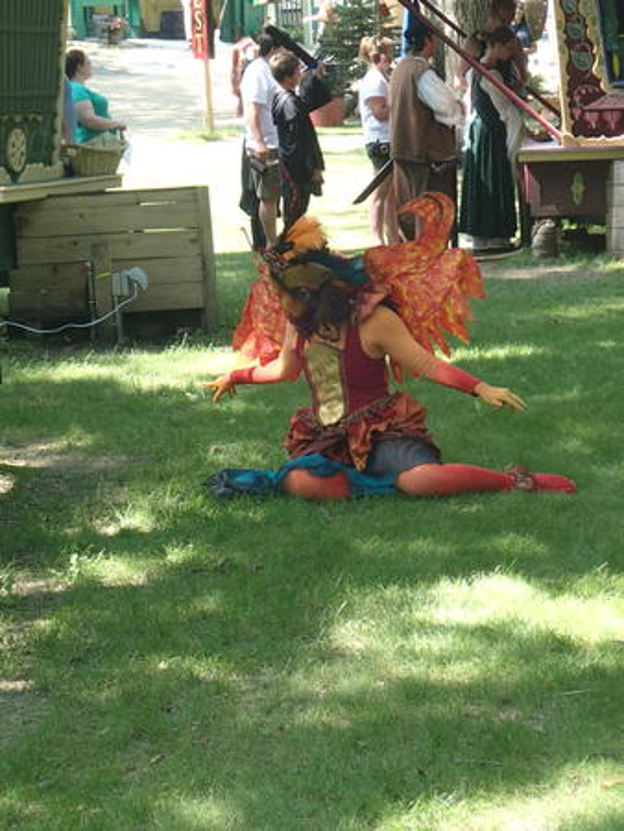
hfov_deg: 14.8
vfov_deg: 19.6
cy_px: 416
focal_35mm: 100
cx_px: 312
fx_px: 2401
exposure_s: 1/100
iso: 250
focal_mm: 18
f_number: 4.9
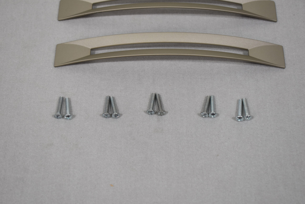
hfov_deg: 31.9
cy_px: 102
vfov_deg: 21.6
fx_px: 534
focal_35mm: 63
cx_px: 152
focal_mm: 42
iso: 400
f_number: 5.6
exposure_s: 1/125
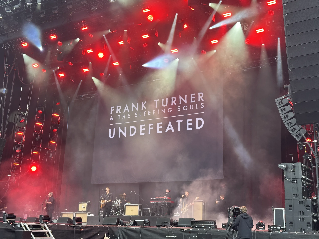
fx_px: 442
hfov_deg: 39.7
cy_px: 120
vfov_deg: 30.3
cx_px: 160
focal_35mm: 48
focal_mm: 6.86
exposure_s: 1/299
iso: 64
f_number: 1.78
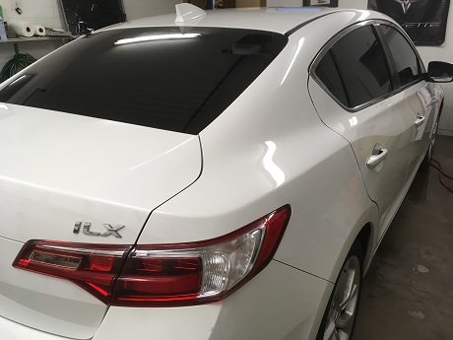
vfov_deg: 48.2
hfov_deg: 61.7
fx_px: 380
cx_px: 226
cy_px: 170
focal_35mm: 29
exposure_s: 1/30
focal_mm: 4.15
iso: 25
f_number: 2.2
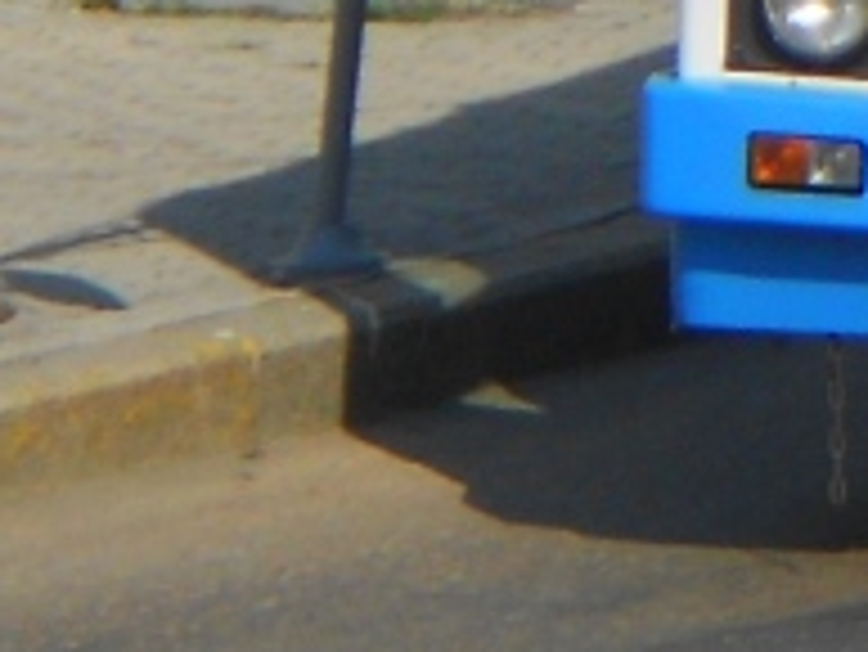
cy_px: -755
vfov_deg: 1.7
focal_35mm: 863
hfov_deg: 2.3
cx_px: 1799
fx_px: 21653
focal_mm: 23
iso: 80
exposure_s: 1/250
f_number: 6.5
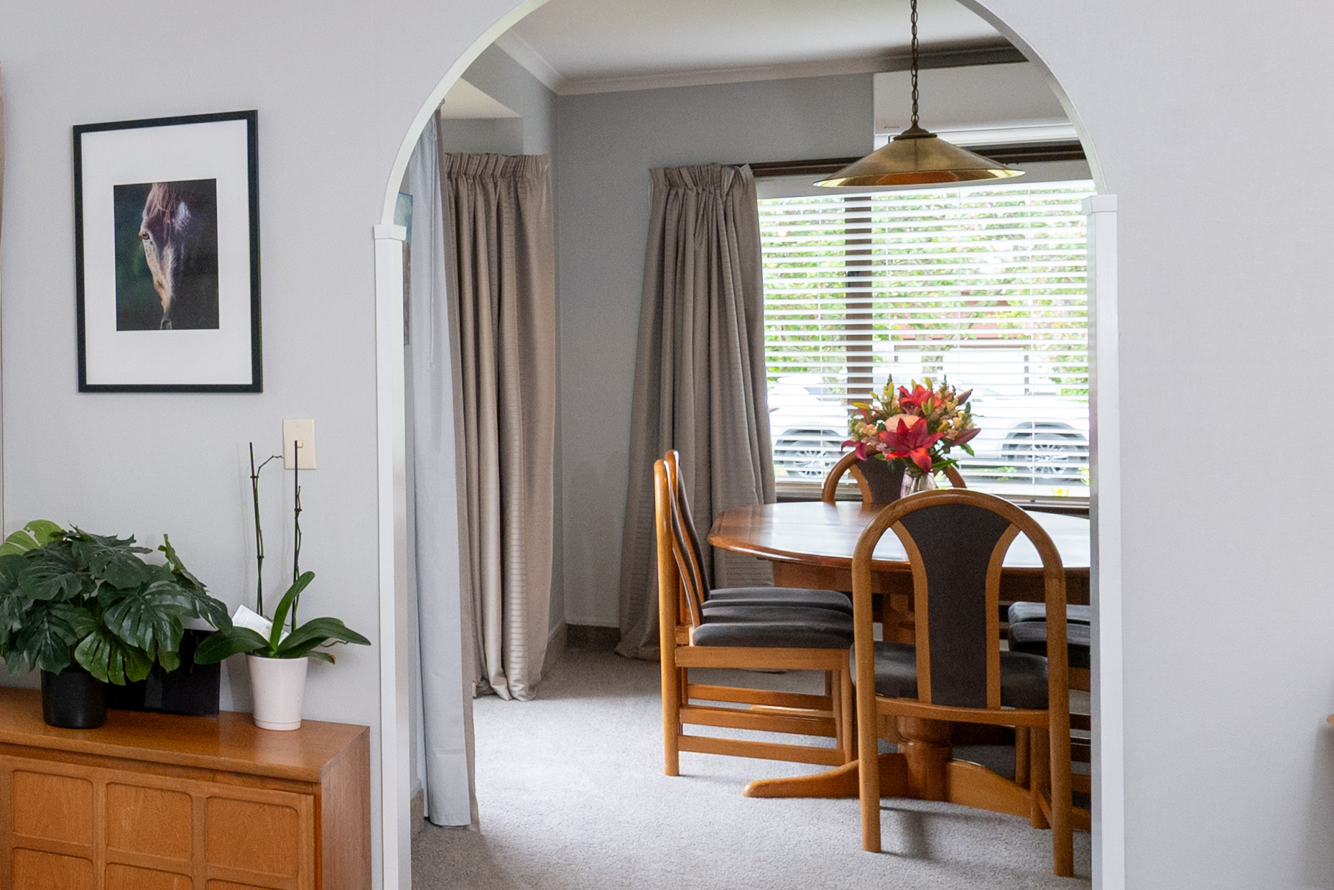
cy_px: 366
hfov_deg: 34.8
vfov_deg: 29.8
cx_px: -261
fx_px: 1667
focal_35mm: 45
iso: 500
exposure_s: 1/60
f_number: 8
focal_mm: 14
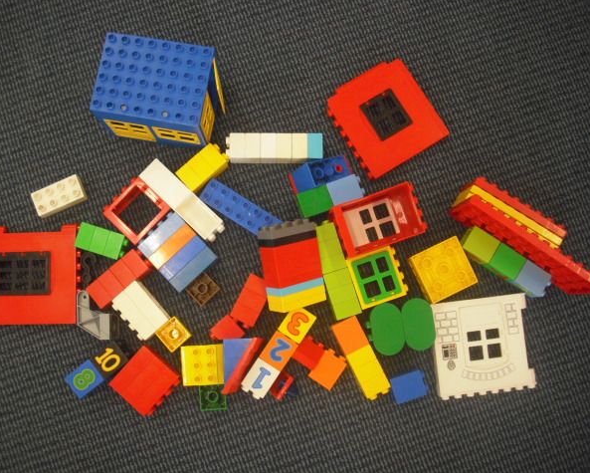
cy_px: 236
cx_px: 281
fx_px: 699
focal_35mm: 40
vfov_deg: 37.4
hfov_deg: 45.8
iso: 200
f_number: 2.8
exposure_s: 1/100
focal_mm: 6.2
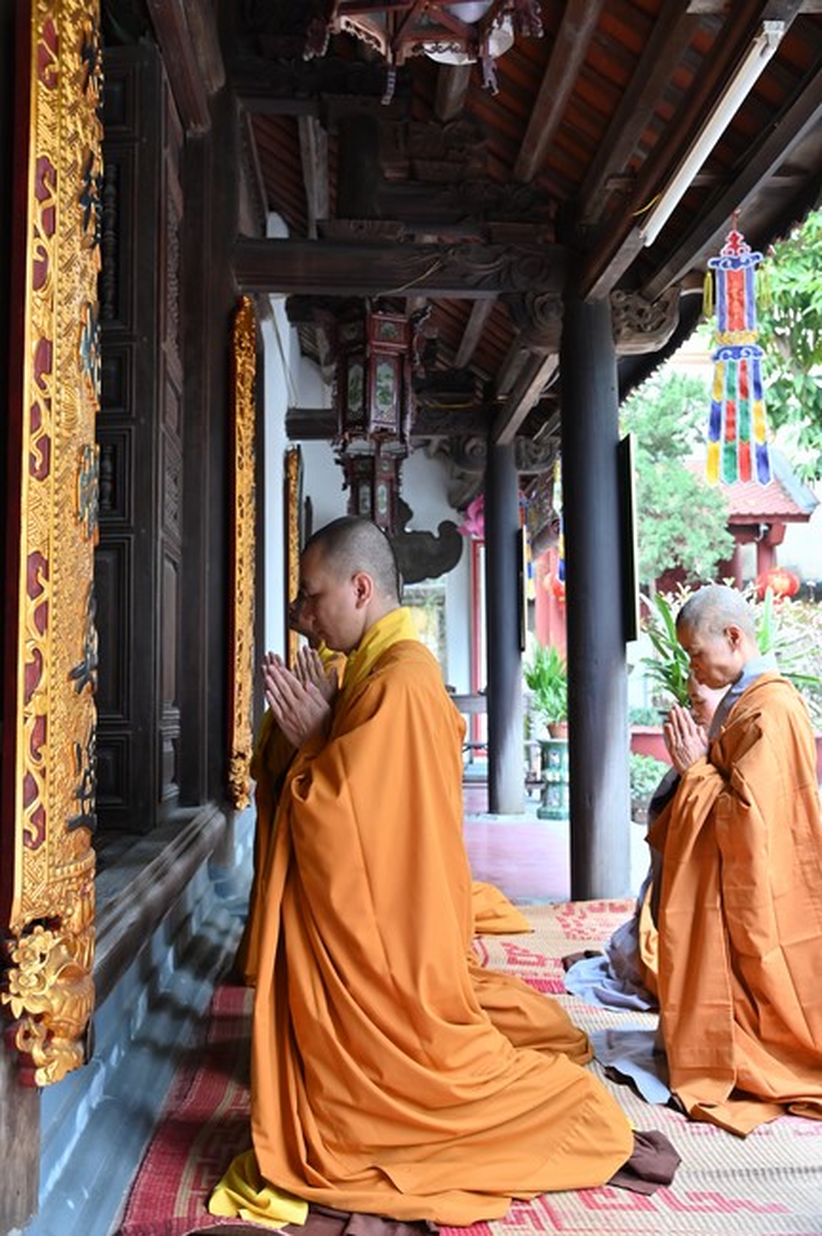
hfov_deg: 38.8
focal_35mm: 34
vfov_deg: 55.8
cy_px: 618
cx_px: 411
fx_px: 1167
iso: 800
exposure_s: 1/100
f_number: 5
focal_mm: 34
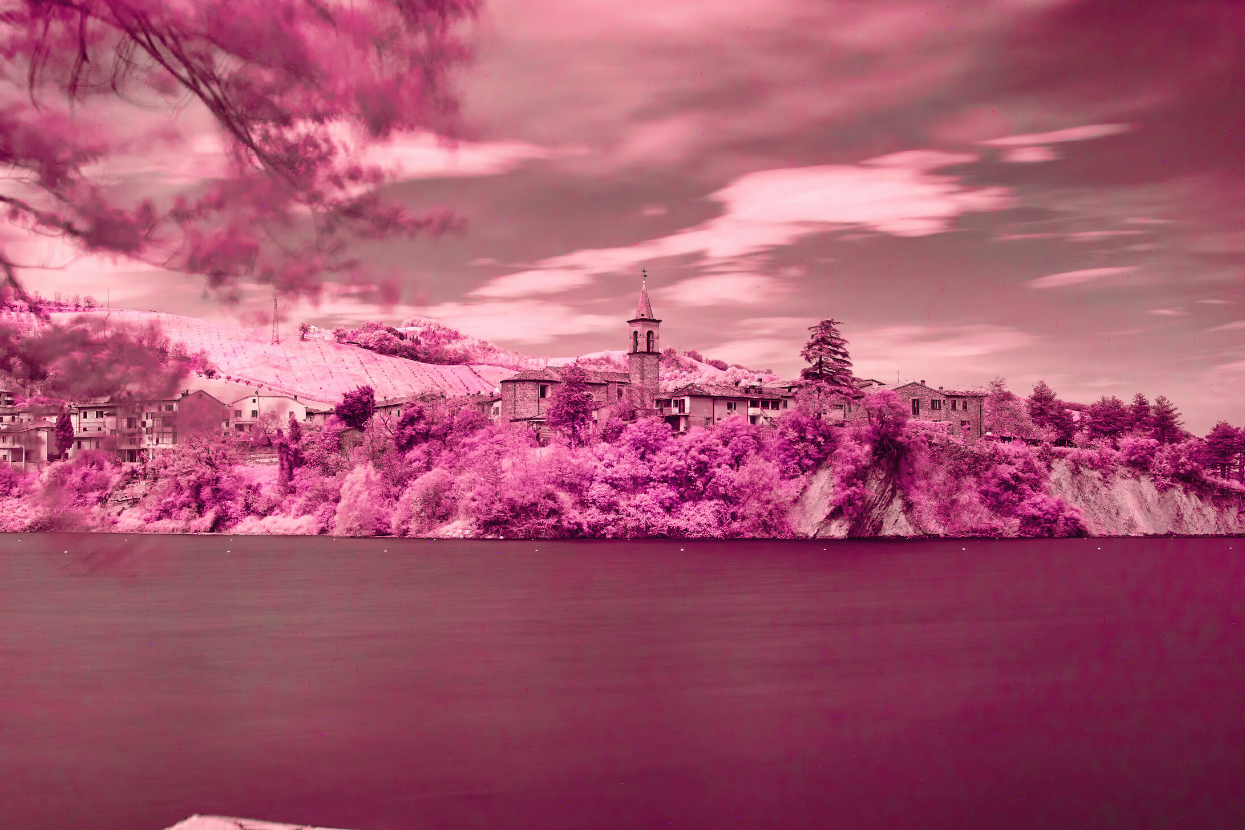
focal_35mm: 44
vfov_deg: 30.5
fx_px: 1522
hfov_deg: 44.5
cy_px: 450
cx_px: 597
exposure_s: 25
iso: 100
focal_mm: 40
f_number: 10
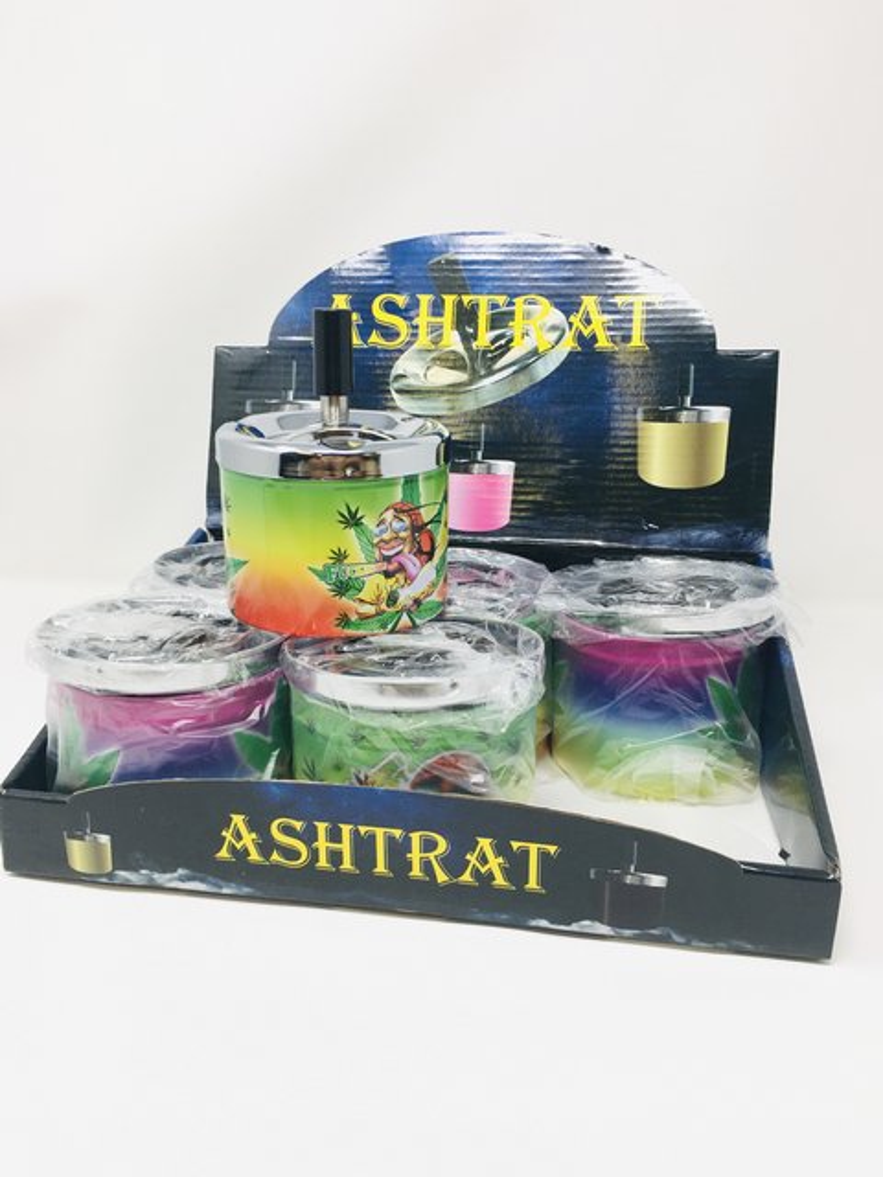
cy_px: 588
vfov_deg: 61.7
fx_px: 986
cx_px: 442
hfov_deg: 48.2
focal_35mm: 29
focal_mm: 4.15
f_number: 2.2
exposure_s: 1/120
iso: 40
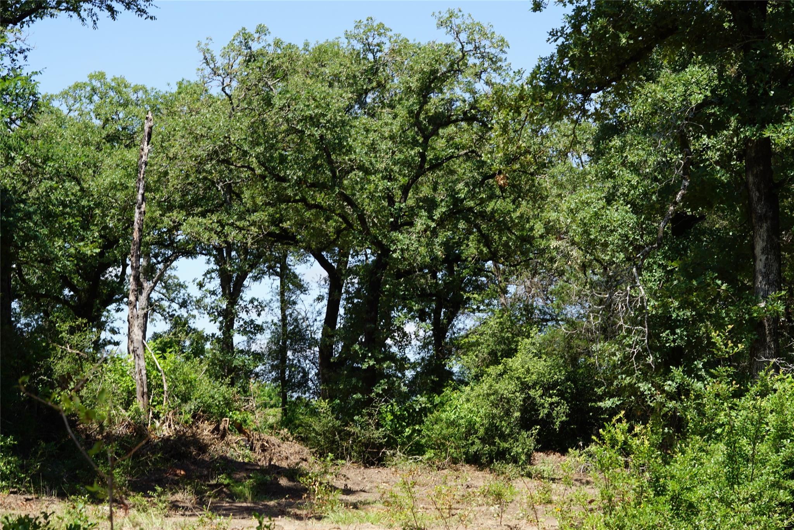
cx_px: 397
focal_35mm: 75
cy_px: 265
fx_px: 1655
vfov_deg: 18.2
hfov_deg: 27.0
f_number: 9
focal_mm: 50
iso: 100
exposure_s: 1/100
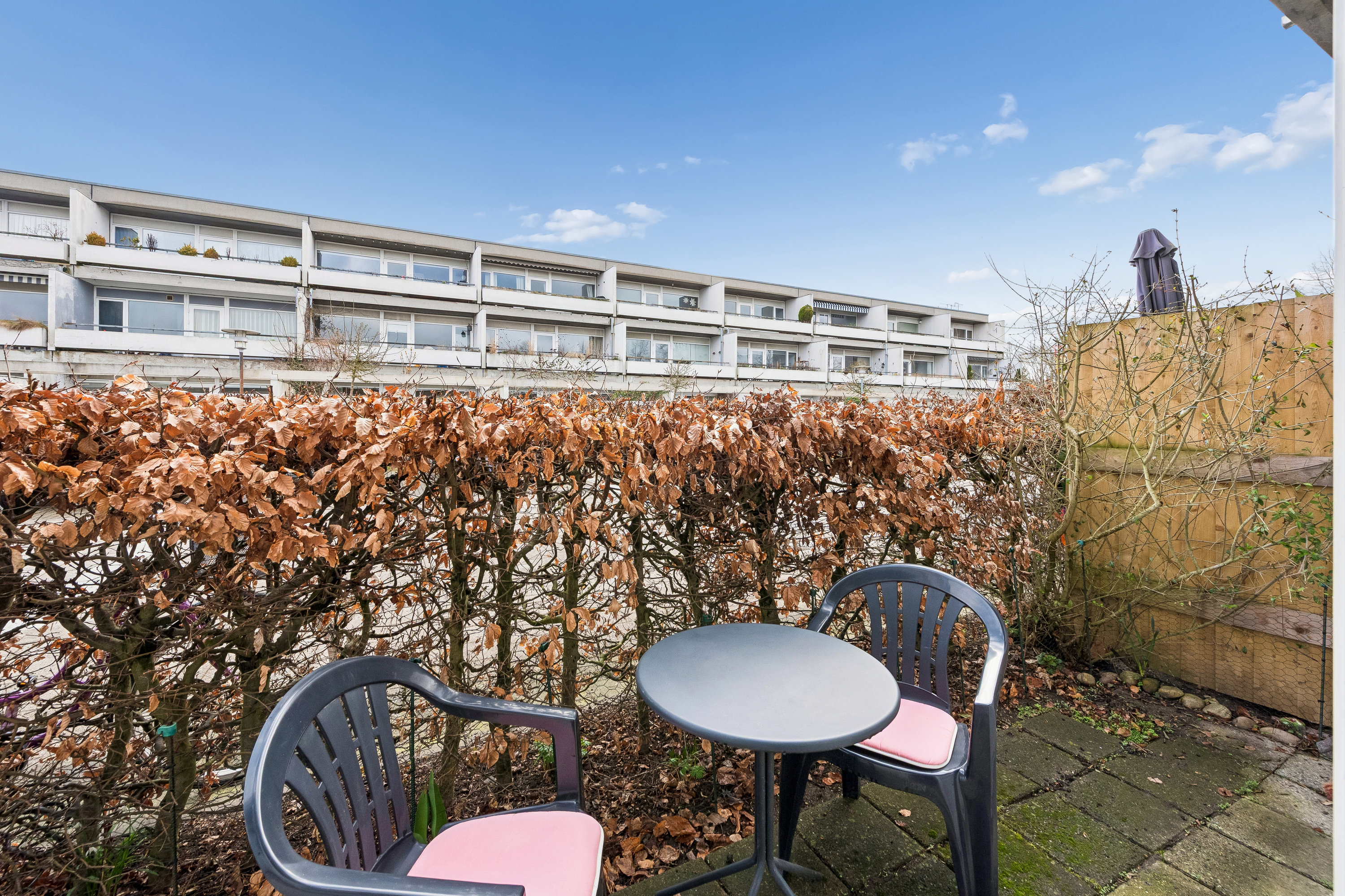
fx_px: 523
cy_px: 448
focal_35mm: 14
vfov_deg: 81.2
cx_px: 672
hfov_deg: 104.3
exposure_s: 1/125
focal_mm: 14
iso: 640
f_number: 13
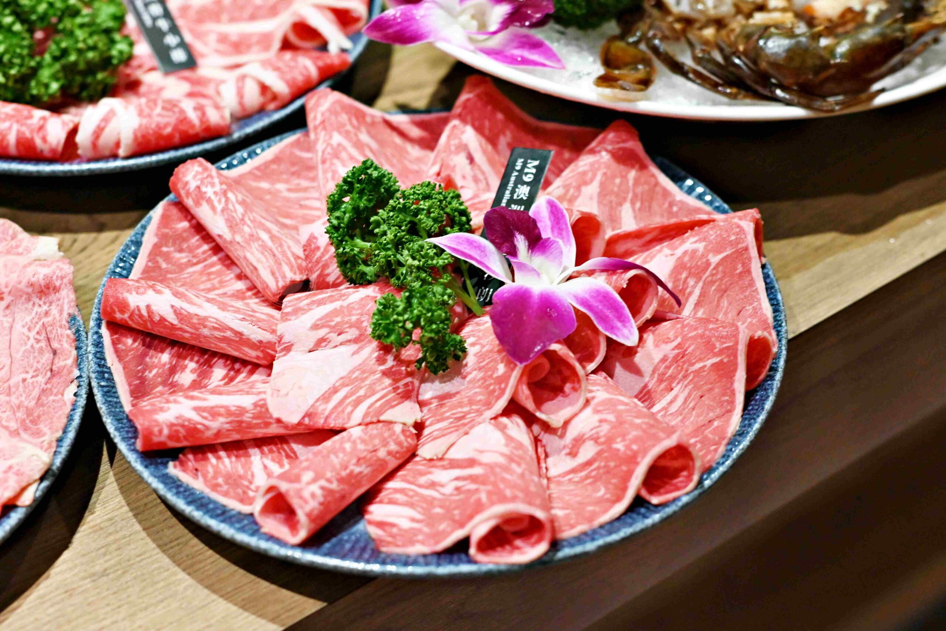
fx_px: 1971
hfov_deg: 27.0
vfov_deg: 18.2
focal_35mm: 75
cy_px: 316
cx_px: 473
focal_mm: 50
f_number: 3.2
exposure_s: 1/200
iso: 2000
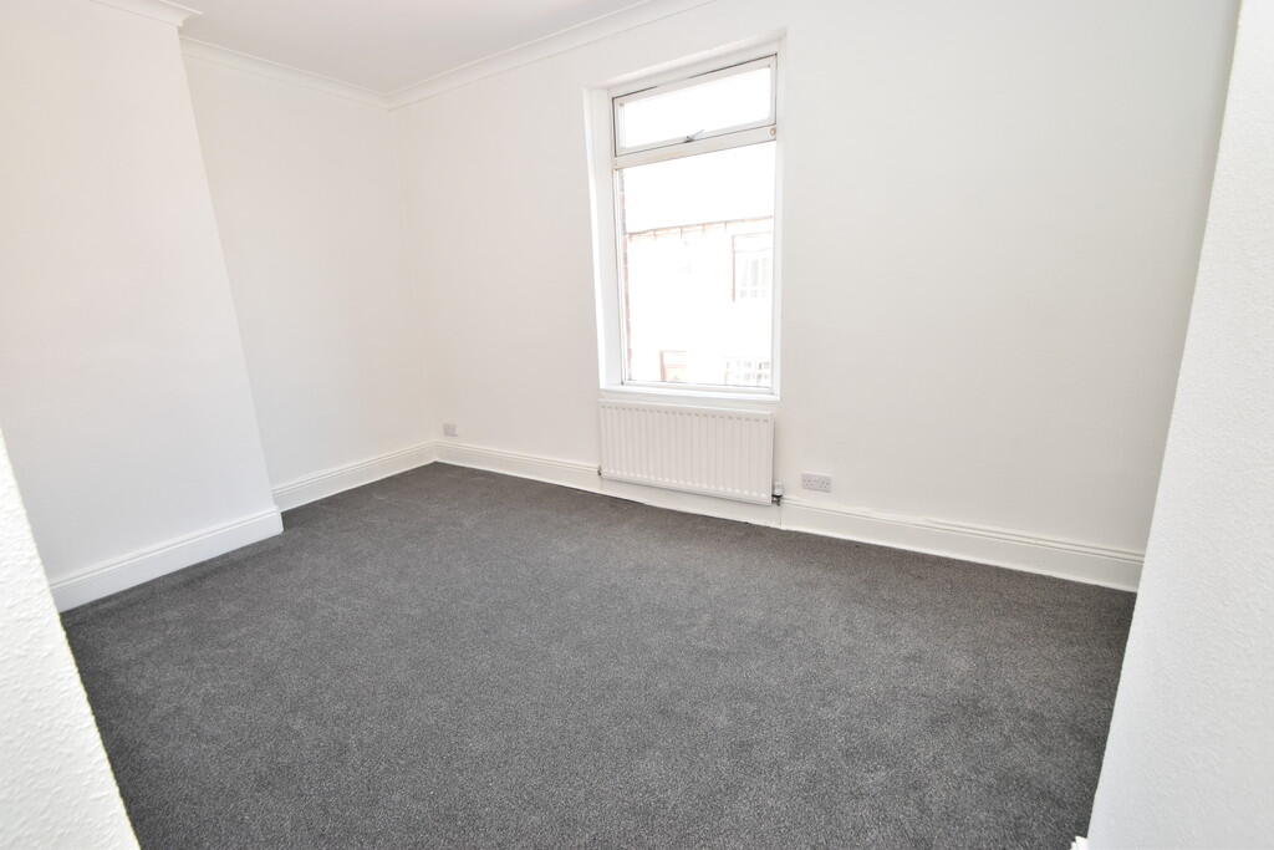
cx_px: 637
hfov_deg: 100.4
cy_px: 425
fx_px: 531
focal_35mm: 15
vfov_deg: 77.3
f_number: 8
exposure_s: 1/60
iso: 800
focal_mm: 10
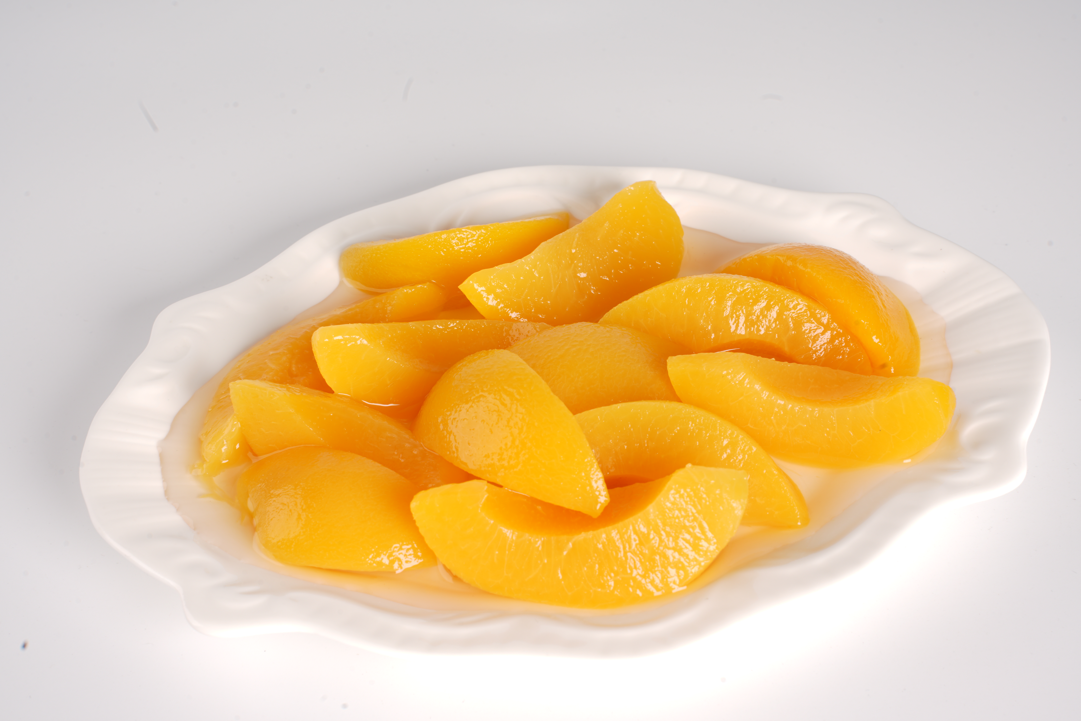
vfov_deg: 18.2
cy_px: 360
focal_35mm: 75
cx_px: 540
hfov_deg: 27.0
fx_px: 2252
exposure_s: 1/125
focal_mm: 75
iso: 80
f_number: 22
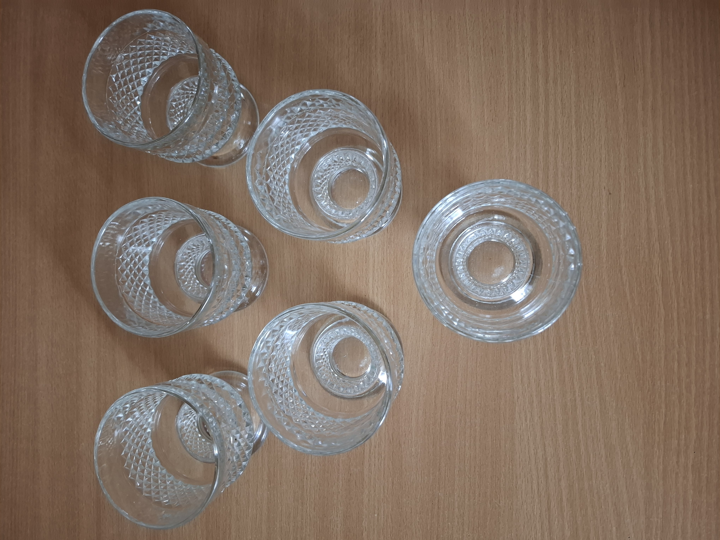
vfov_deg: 58.9
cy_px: 270
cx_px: 360
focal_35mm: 23
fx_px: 478
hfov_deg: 73.9
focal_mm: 5.54
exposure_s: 1/25
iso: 400
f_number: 1.8
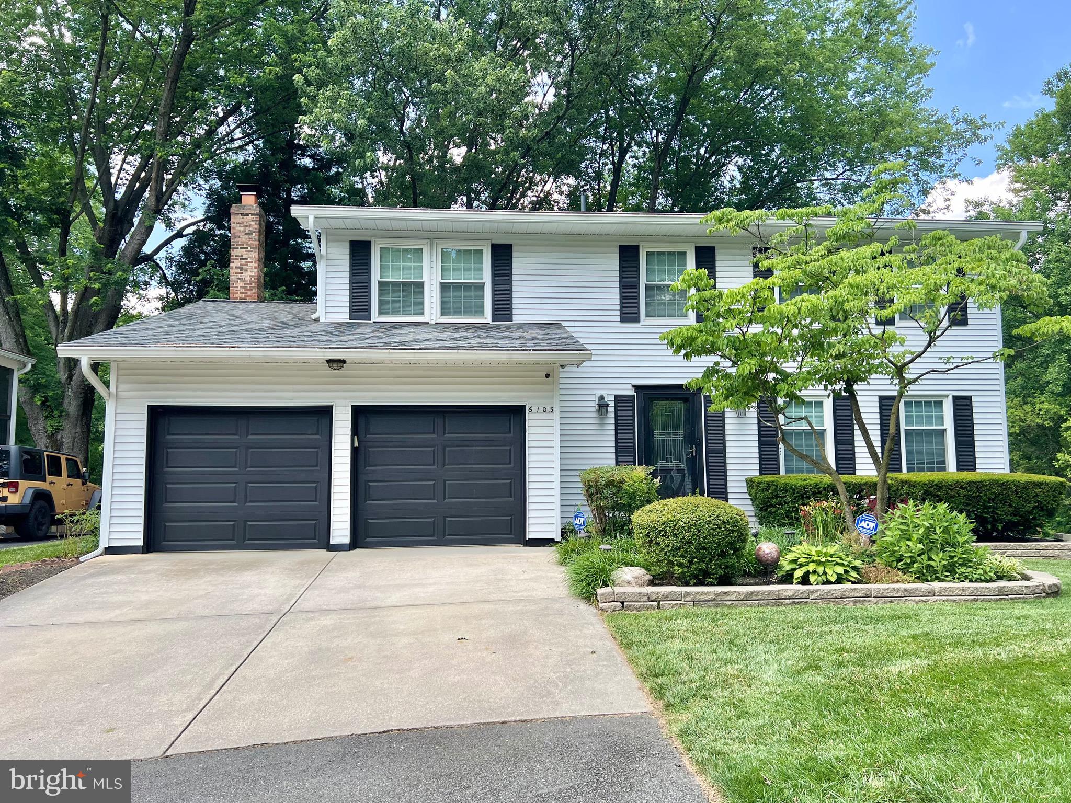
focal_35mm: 26
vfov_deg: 53.1
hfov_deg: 67.3
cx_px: 536
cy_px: 402
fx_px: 804
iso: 50
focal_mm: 5.7
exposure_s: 1/827
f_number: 1.5
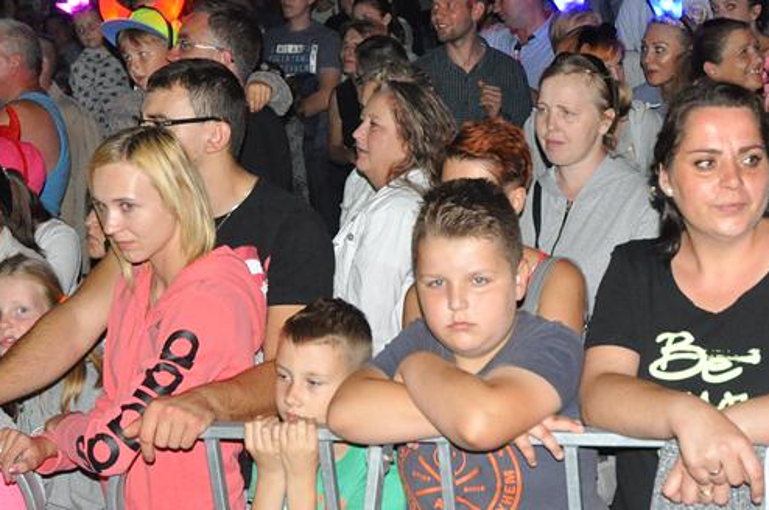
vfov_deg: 21.8
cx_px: 458
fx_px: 1323
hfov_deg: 32.3
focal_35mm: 62
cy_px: 228
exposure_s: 1/60
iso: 3200
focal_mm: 24
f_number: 5.6
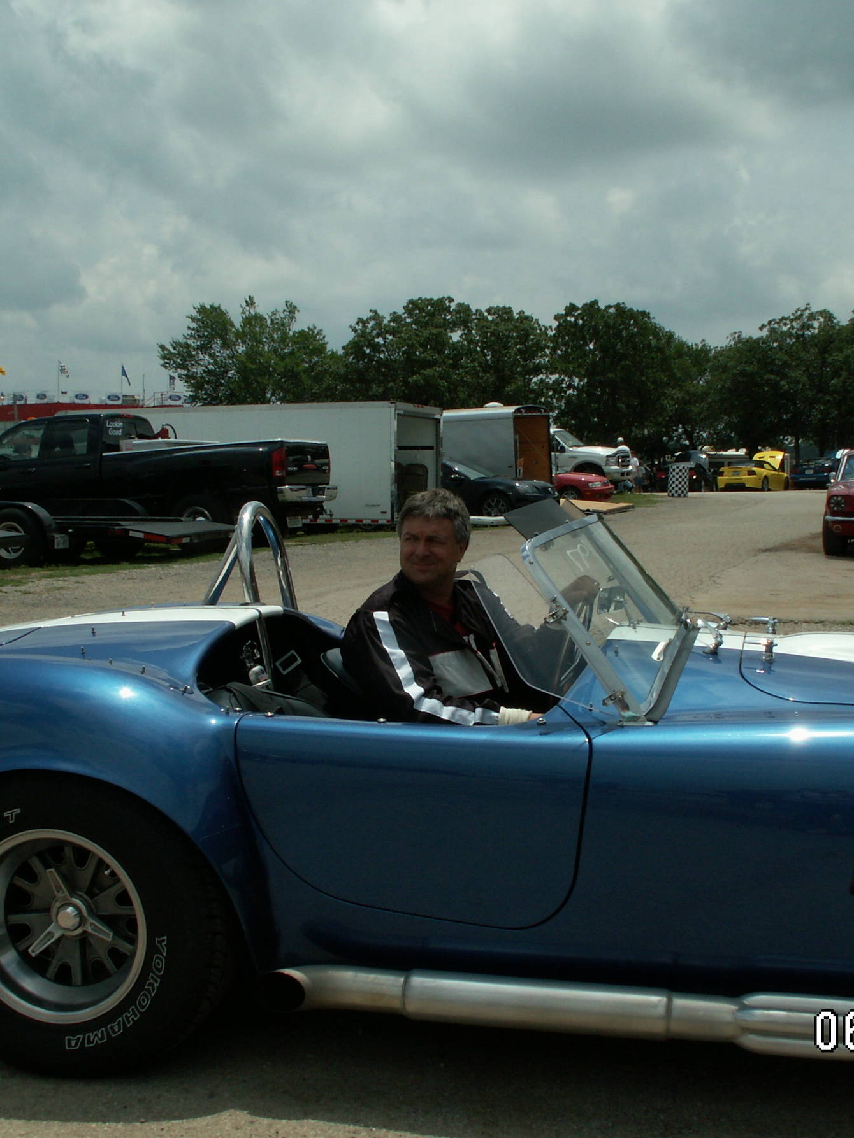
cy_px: 569
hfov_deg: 30.9
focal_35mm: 47
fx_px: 1546
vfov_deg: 40.4
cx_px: 458
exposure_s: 1/500
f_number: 6.3
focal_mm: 5.86
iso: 50
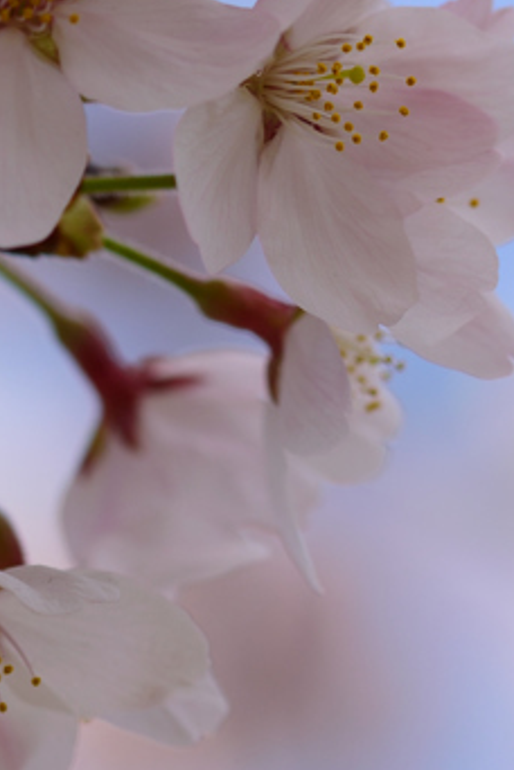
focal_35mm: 471
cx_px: 354
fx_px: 10097
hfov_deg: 2.9
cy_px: 122
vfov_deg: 4.4
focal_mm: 105
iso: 100
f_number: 5.6
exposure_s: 1/500
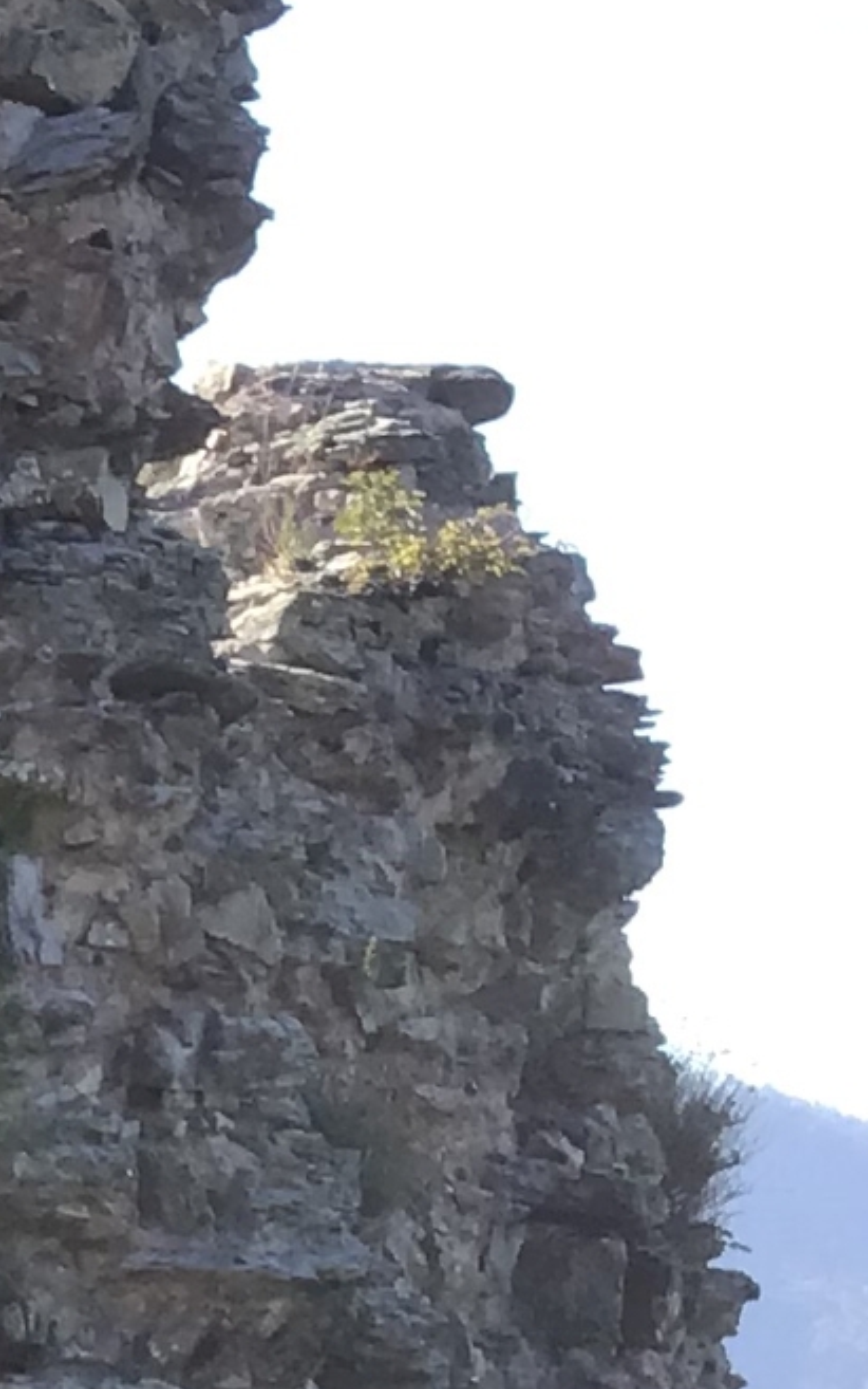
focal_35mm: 140
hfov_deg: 8.5
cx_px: -1225
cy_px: 1505
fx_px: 5295
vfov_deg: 14.6
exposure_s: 1/532
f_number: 2.4
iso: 25
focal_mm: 3.3
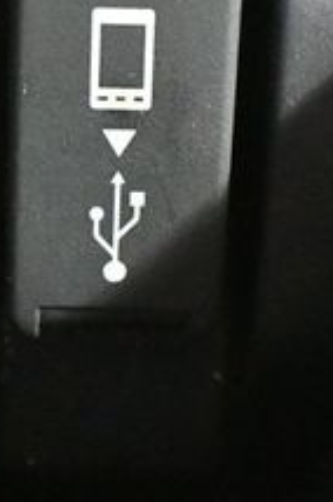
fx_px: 1503
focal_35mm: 108
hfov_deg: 12.6
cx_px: 117
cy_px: 197
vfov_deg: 18.9
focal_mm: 18
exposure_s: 1/30
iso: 12800
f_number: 3.5
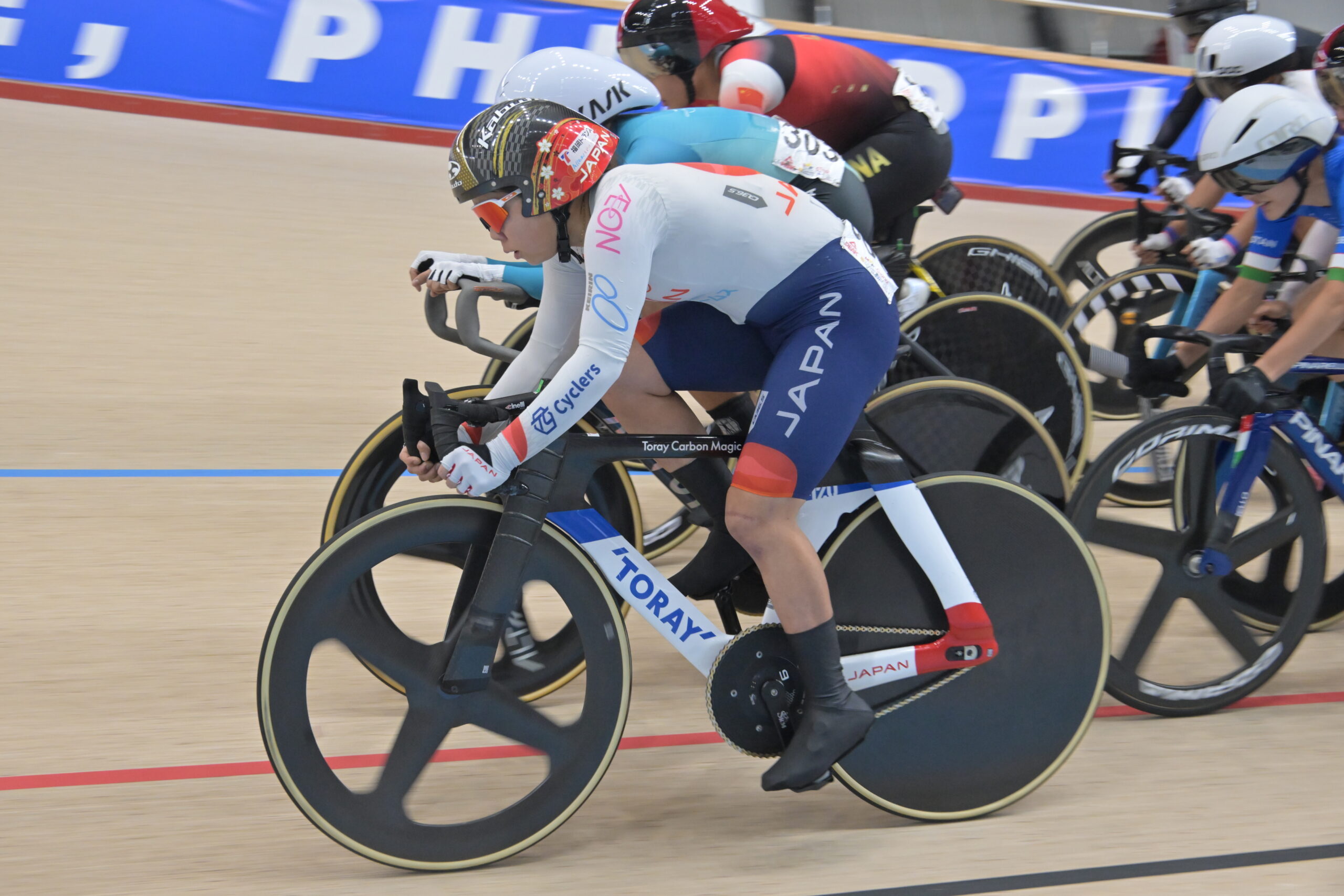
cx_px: 672
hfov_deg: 34.5
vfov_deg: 23.4
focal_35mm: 58
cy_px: 448
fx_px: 2165
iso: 4000
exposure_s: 1/400
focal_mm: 58
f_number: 8
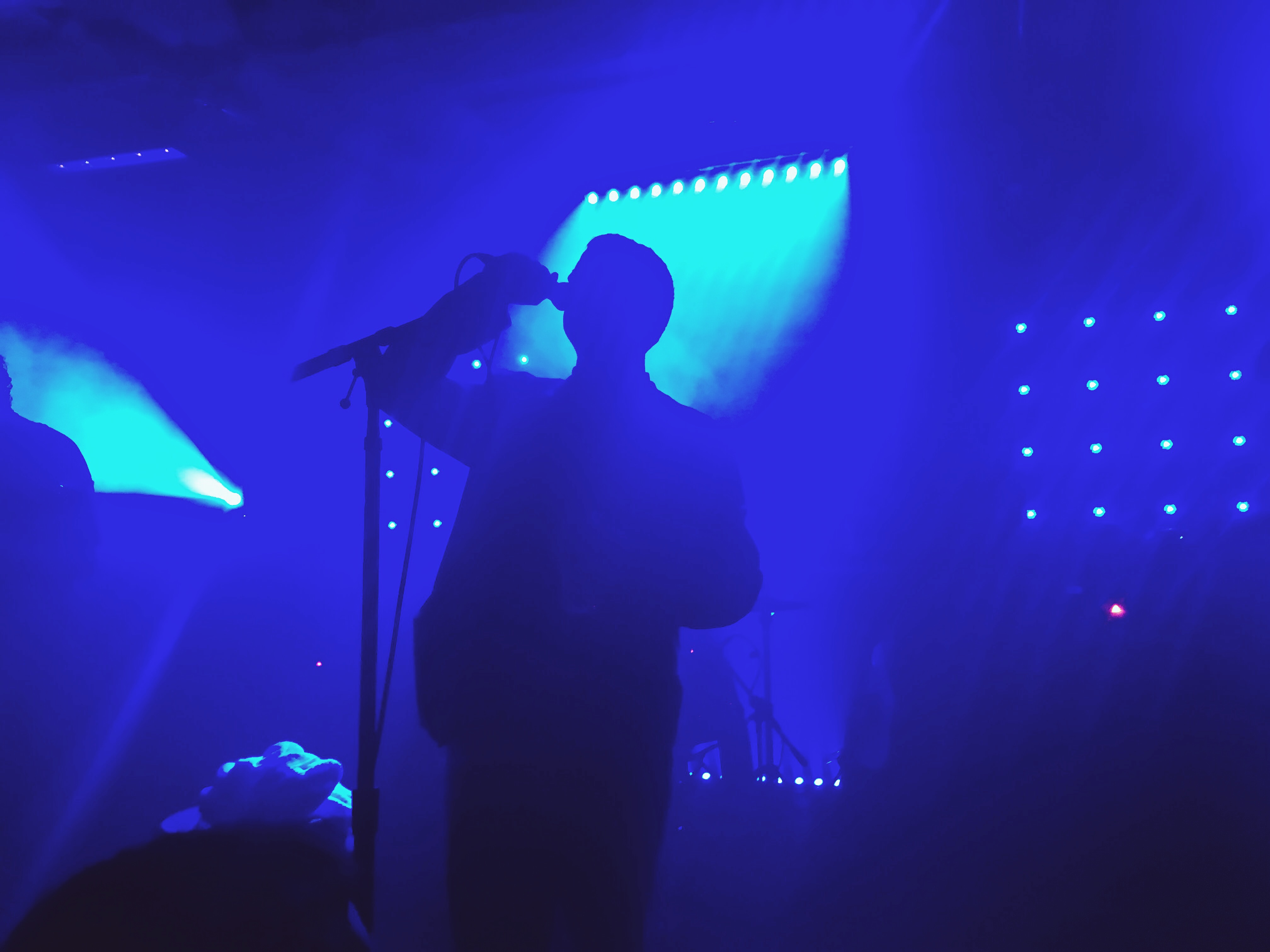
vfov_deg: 48.2
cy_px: 476
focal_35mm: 29
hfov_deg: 61.7
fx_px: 1064
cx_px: 635
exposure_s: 1/24
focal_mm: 4.15
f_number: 2.2
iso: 200
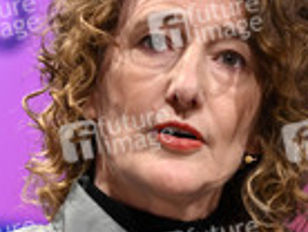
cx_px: 146
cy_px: 192
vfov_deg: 1.6
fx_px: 8387
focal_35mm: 941
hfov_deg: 2.1
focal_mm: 300
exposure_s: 1/160
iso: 3200
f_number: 5.6
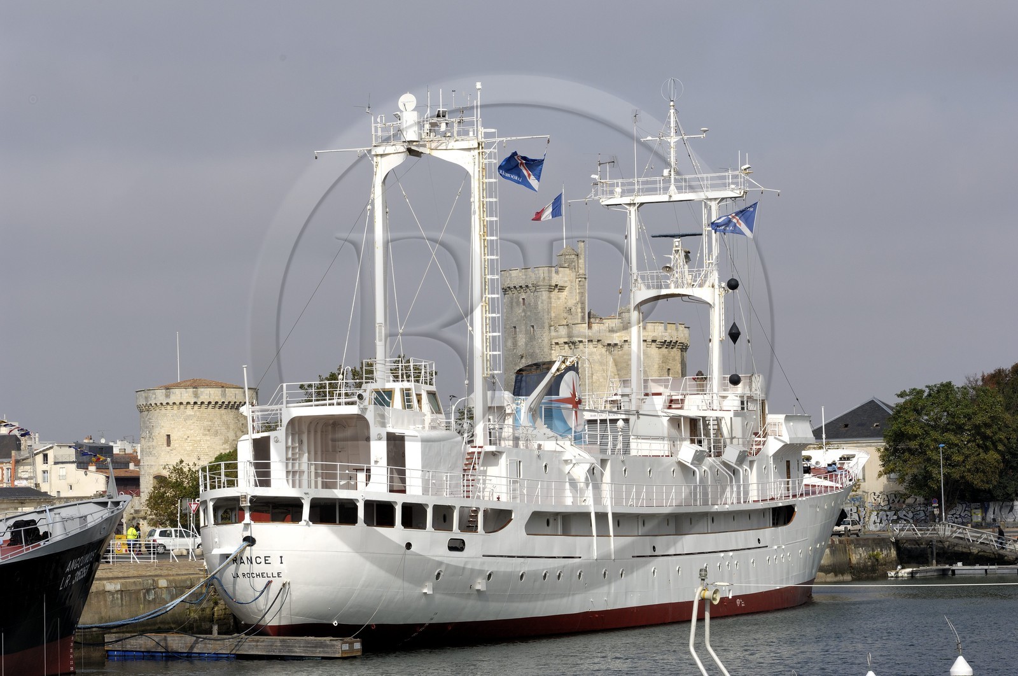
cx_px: 509
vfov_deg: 13.0
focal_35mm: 105
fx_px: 2965
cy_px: 338
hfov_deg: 19.5
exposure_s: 1/160
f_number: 13
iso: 100
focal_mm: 70
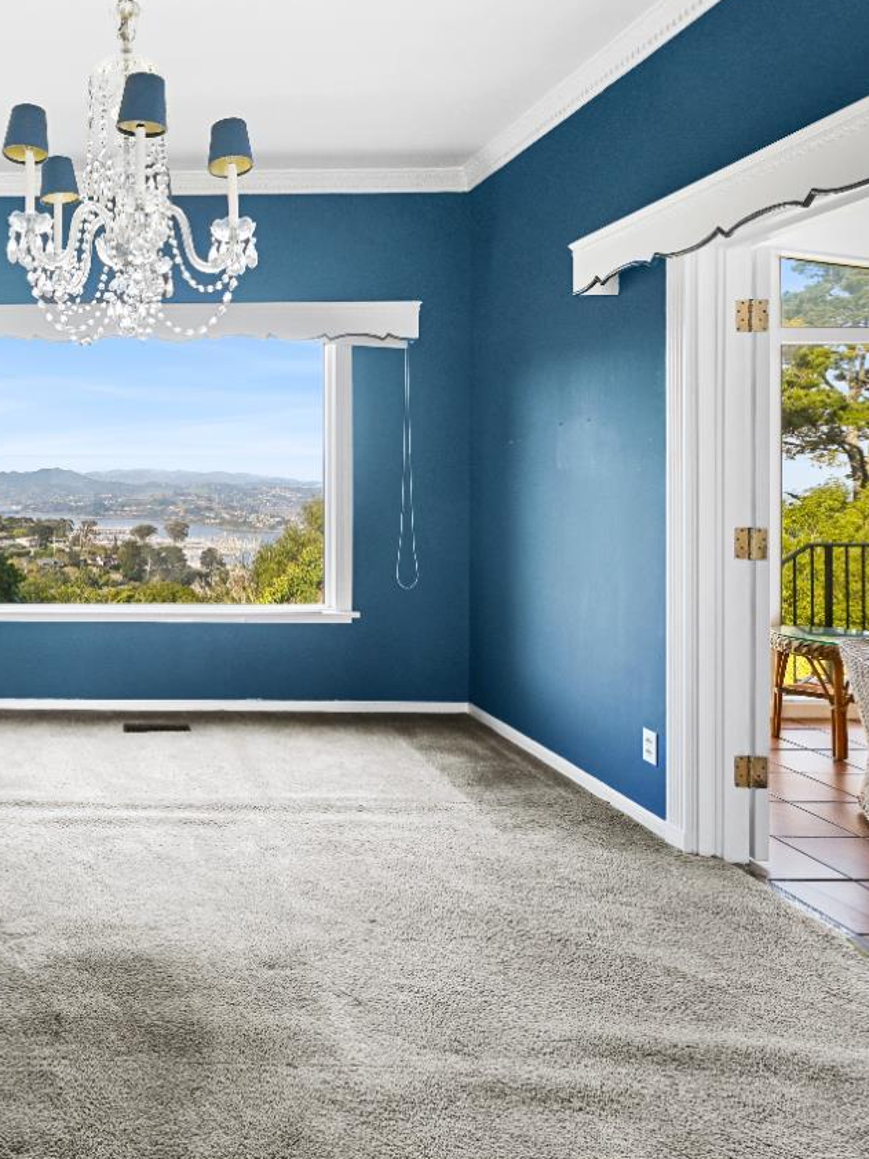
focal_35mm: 24
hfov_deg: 50.5
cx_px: 90
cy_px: 477
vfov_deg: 71.0
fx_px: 803
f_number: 10
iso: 800
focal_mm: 14
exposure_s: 1/20
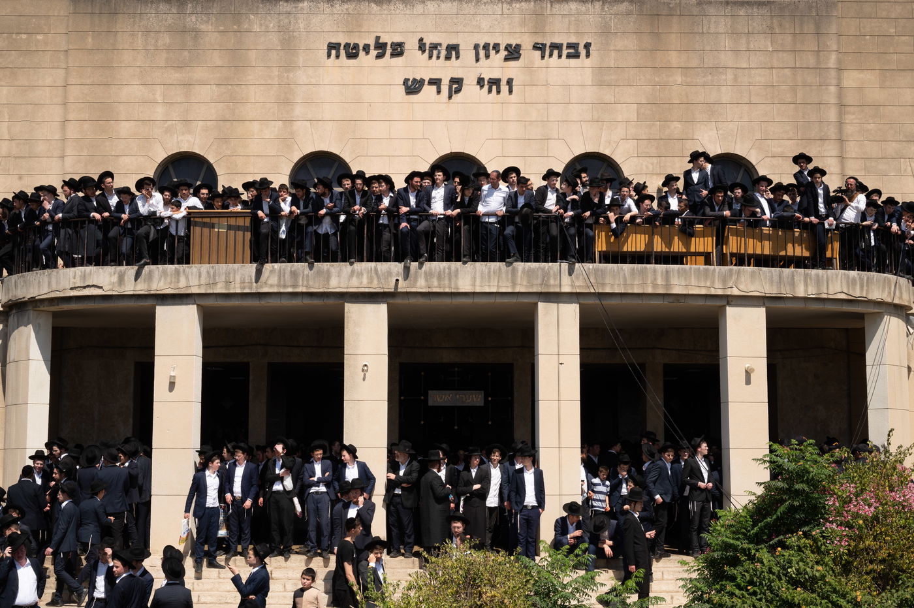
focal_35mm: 49
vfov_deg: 27.5
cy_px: 304
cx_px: 457
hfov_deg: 40.4
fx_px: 1243
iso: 320
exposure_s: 1/400
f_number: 13
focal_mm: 49
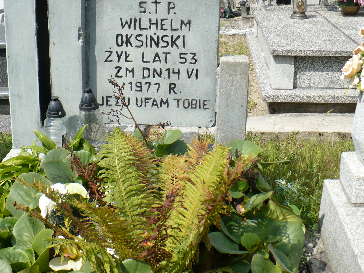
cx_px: 166
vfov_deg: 29.7
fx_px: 515
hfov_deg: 38.9
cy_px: 128
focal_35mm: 49
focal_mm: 6.1
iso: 100
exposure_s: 1/1000
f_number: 2.8
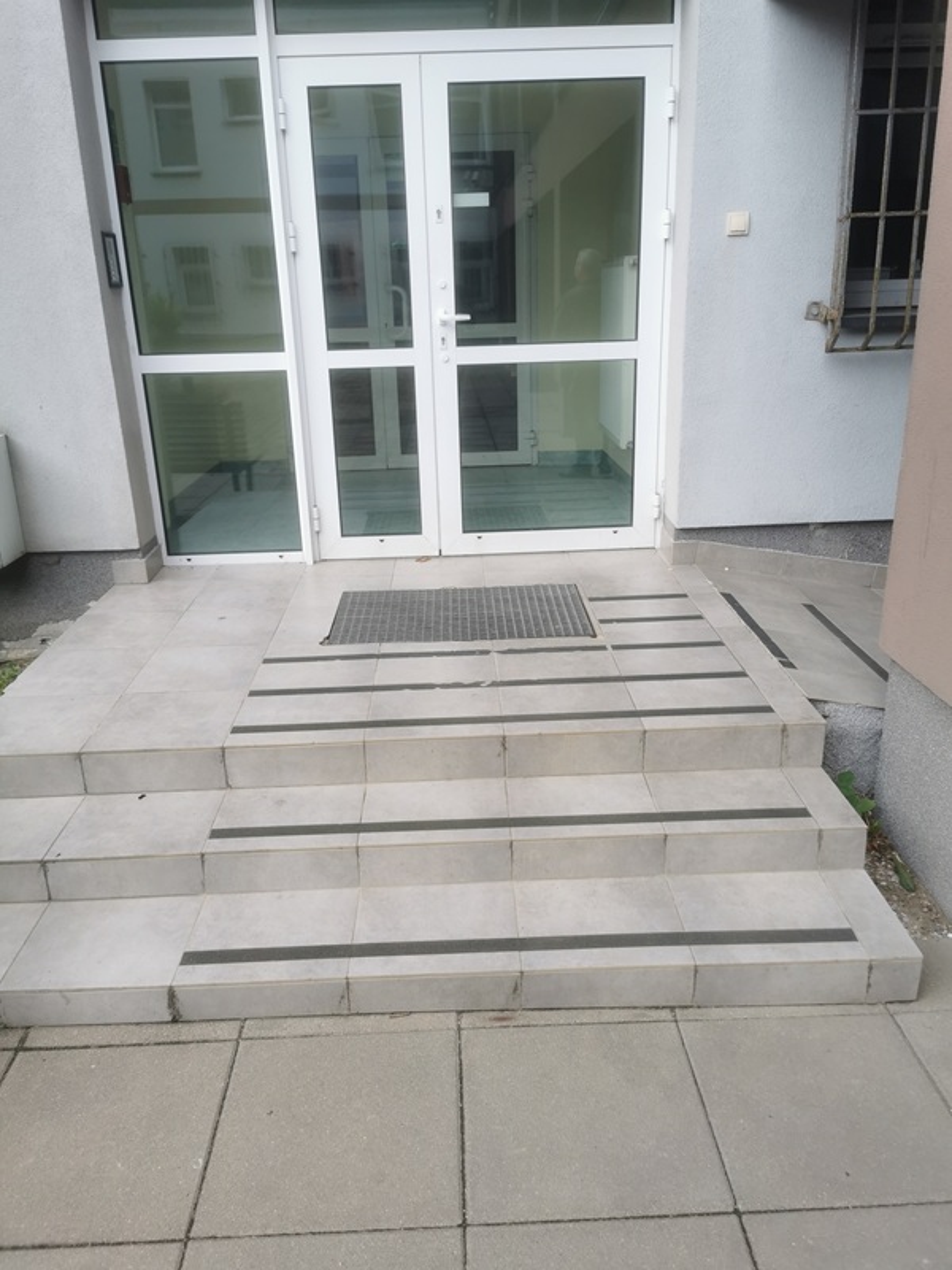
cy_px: 635
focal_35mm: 27
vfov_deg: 65.3
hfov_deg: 51.4
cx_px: 476
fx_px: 990
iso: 50
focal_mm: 5.56
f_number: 1.6
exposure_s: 1/367
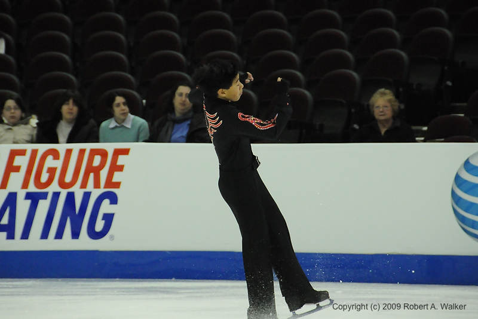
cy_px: 160
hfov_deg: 8.1
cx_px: 239
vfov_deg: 5.4
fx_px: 3387
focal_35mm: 255
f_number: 5.6
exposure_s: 1/1000
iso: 3200
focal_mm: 170
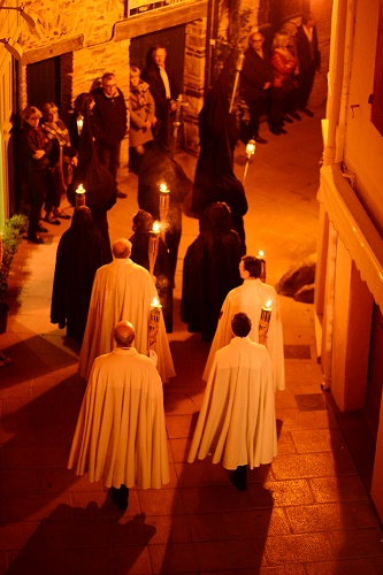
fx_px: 1357
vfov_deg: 23.9
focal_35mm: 85
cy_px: 288
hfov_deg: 16.1
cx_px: 192
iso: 3600
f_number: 1.4
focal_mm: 85
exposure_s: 1/100
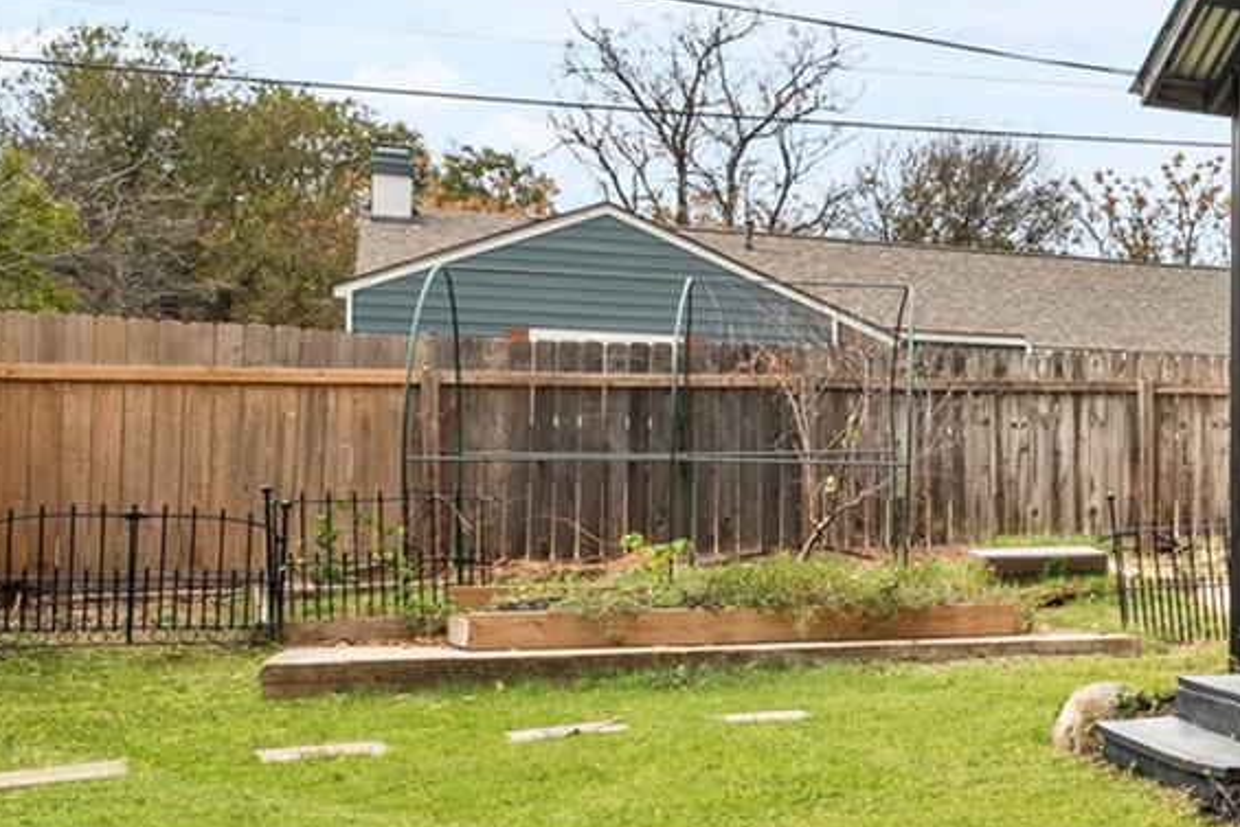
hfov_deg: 23.6
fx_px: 1998
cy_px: 523
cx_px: 2056
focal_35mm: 58
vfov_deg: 23.3
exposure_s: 1/80
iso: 125
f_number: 8
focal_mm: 16
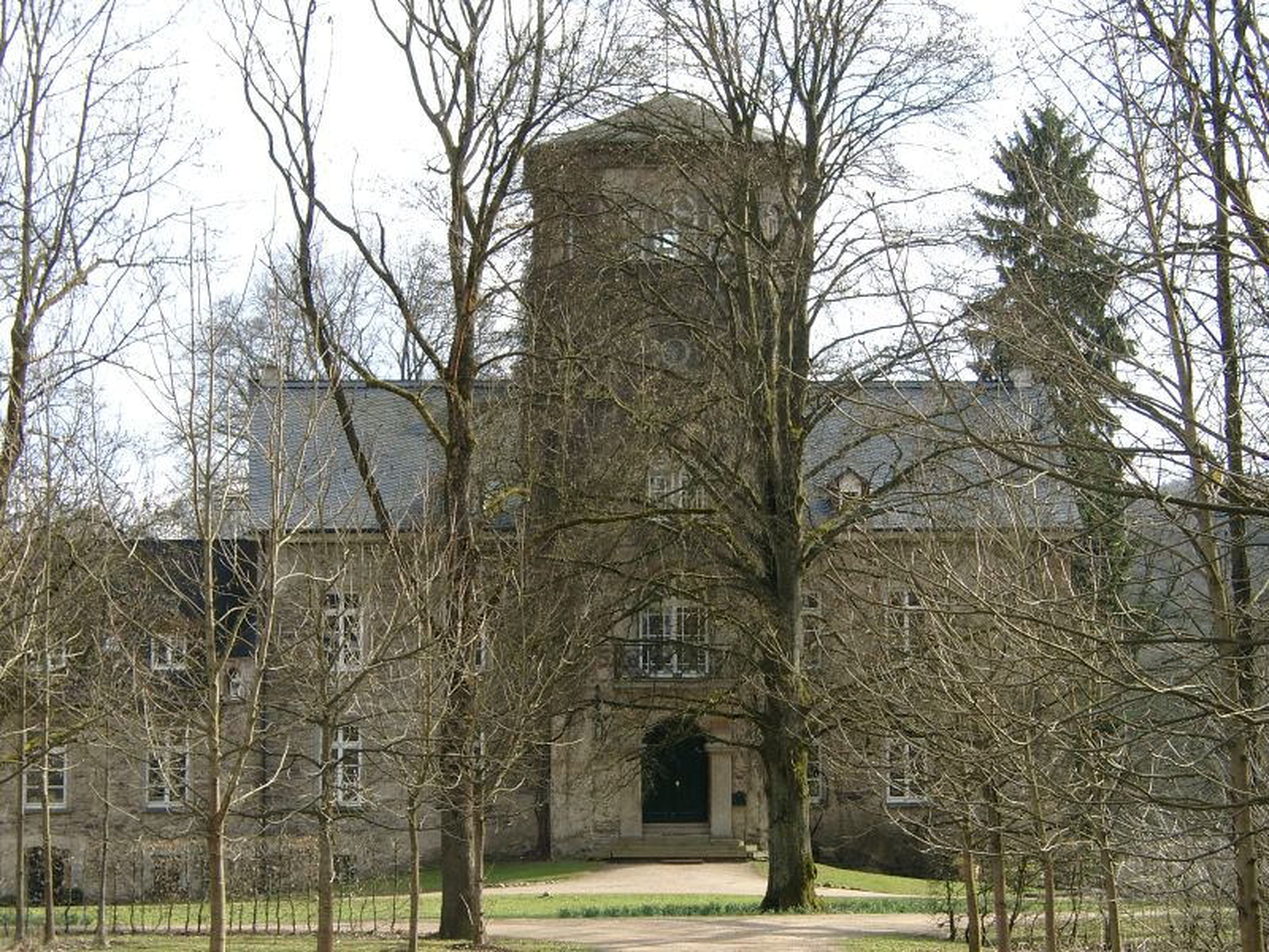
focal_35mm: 100
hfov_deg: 19.6
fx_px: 3666
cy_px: 476
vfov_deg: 14.8
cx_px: 634
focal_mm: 20.72
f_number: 4
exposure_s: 1/209
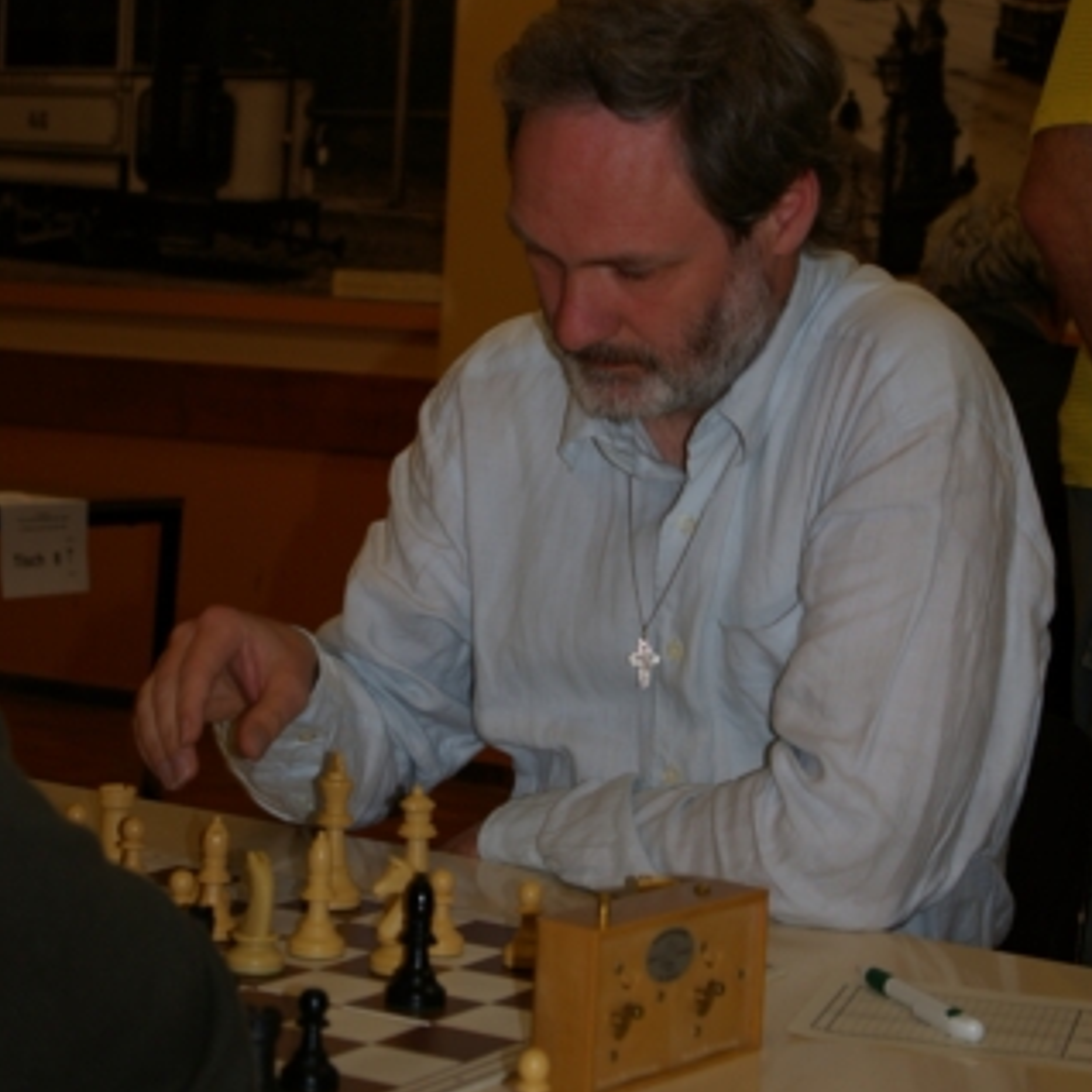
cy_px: 357
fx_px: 2748
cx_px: 546
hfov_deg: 22.5
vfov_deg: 22.4
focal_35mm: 77
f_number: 4.5
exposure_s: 1/60
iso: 200
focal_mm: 40
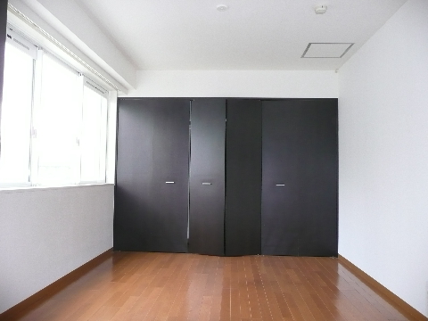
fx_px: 346
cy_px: 160
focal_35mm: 28
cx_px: 214
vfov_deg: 49.7
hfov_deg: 63.4
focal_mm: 4.6
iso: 320
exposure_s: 1/30
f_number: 3.3
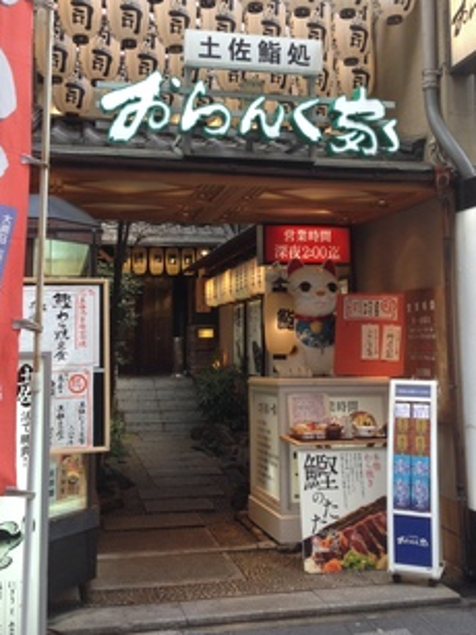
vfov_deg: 43.7
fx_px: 789
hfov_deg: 33.6
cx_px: 236
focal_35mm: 43
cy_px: 263
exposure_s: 1/120
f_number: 2.4
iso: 64
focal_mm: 4.12
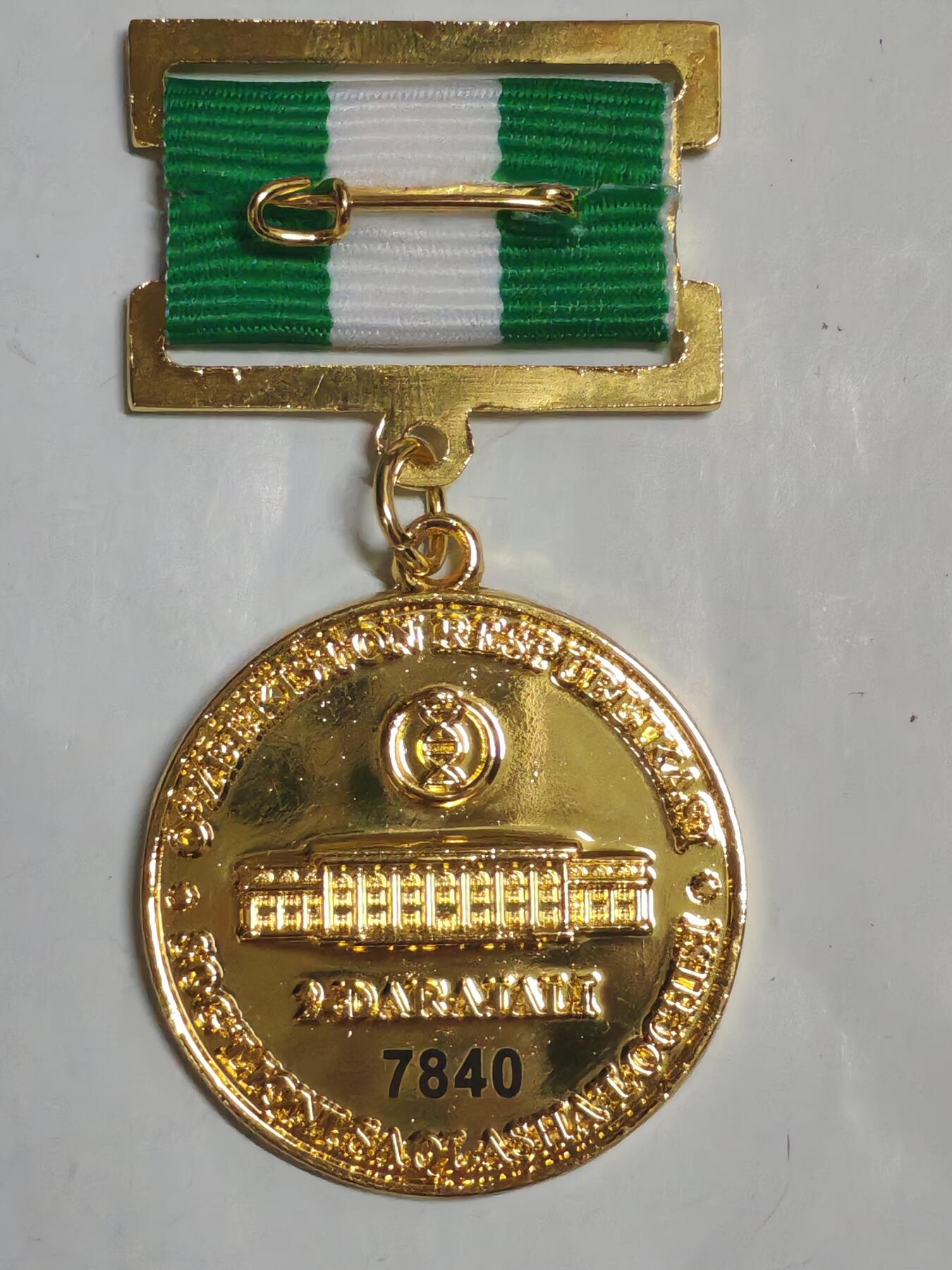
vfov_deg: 19.4
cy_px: 635
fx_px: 3704
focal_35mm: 101
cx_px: 476
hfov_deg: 14.6
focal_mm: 5.52
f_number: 1.95
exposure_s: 1/33
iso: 640
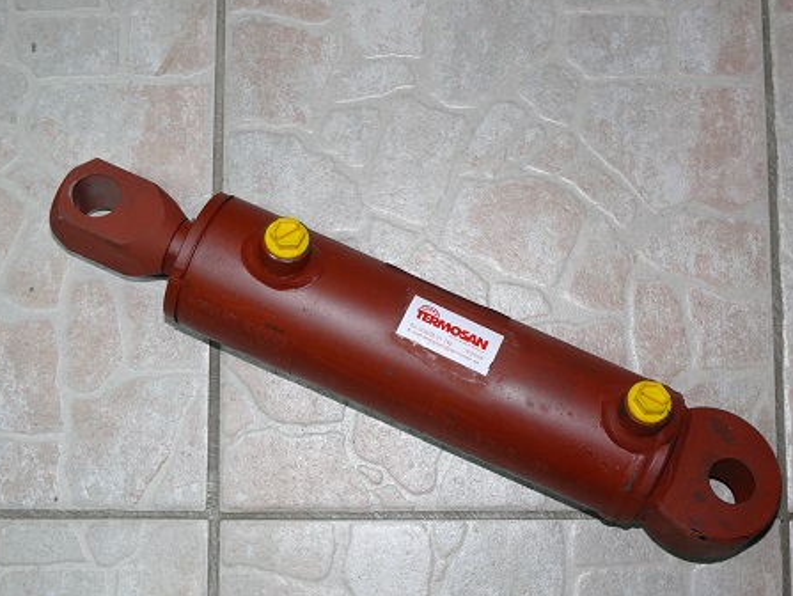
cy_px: 322
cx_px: 424
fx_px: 1307
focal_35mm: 57
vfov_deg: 25.7
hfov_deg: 33.7
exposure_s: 1/30
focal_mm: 10.8
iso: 100
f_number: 3.2
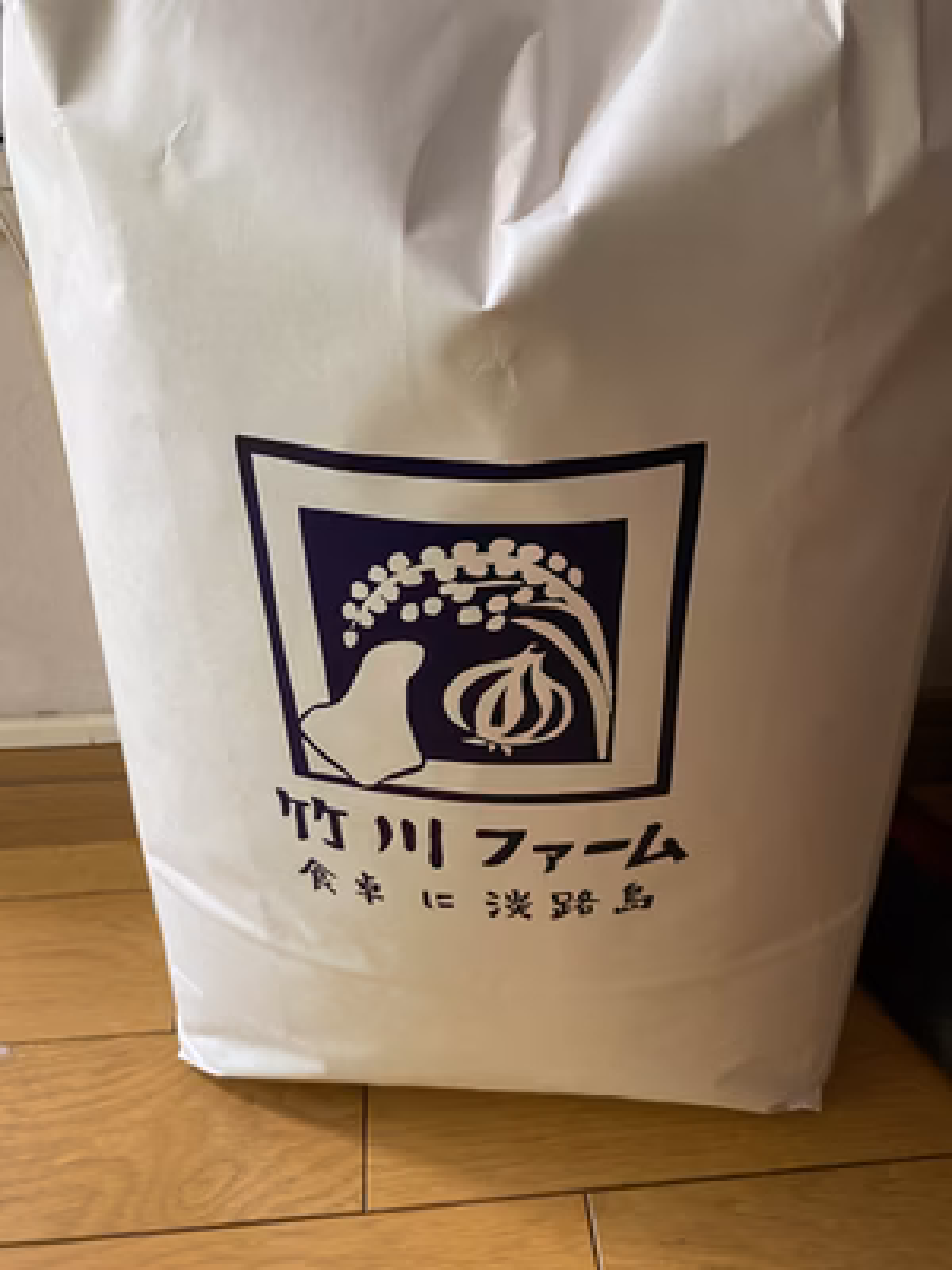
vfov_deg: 67.3
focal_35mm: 26
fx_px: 953
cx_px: 476
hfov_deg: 53.1
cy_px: 635
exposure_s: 1/59
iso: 160
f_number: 1.8
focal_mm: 4.25
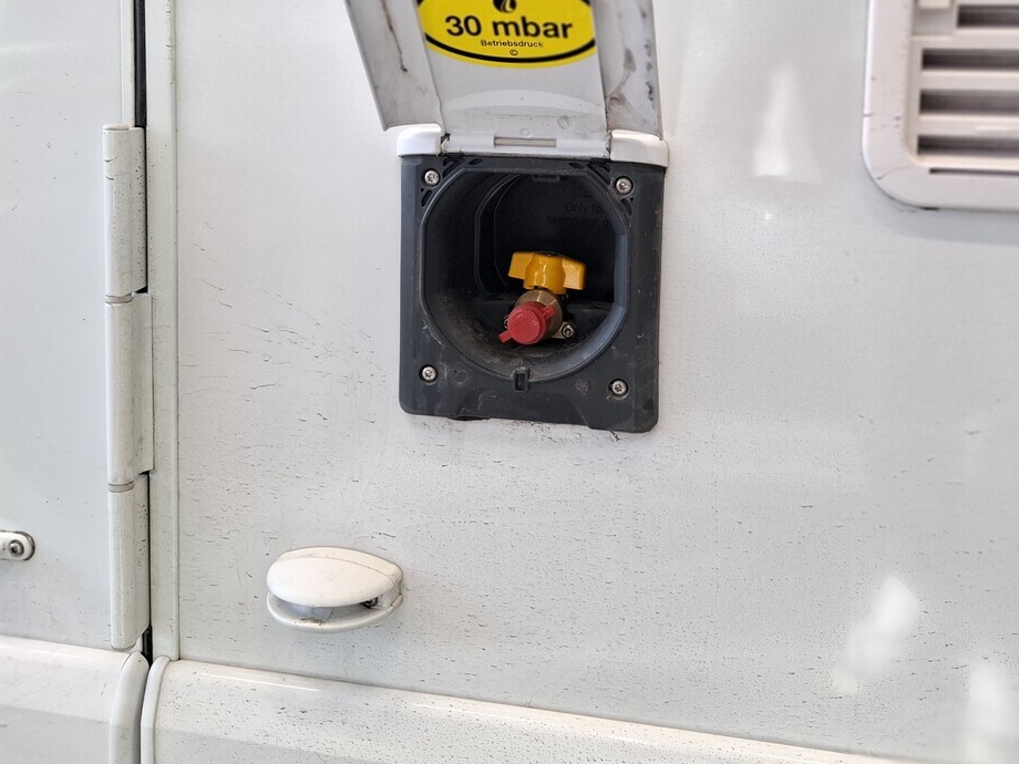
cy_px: 193
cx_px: 580
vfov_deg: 38.6
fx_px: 1060
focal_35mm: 36
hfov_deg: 51.2
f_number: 1.8
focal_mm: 5.54
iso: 80
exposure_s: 1/100
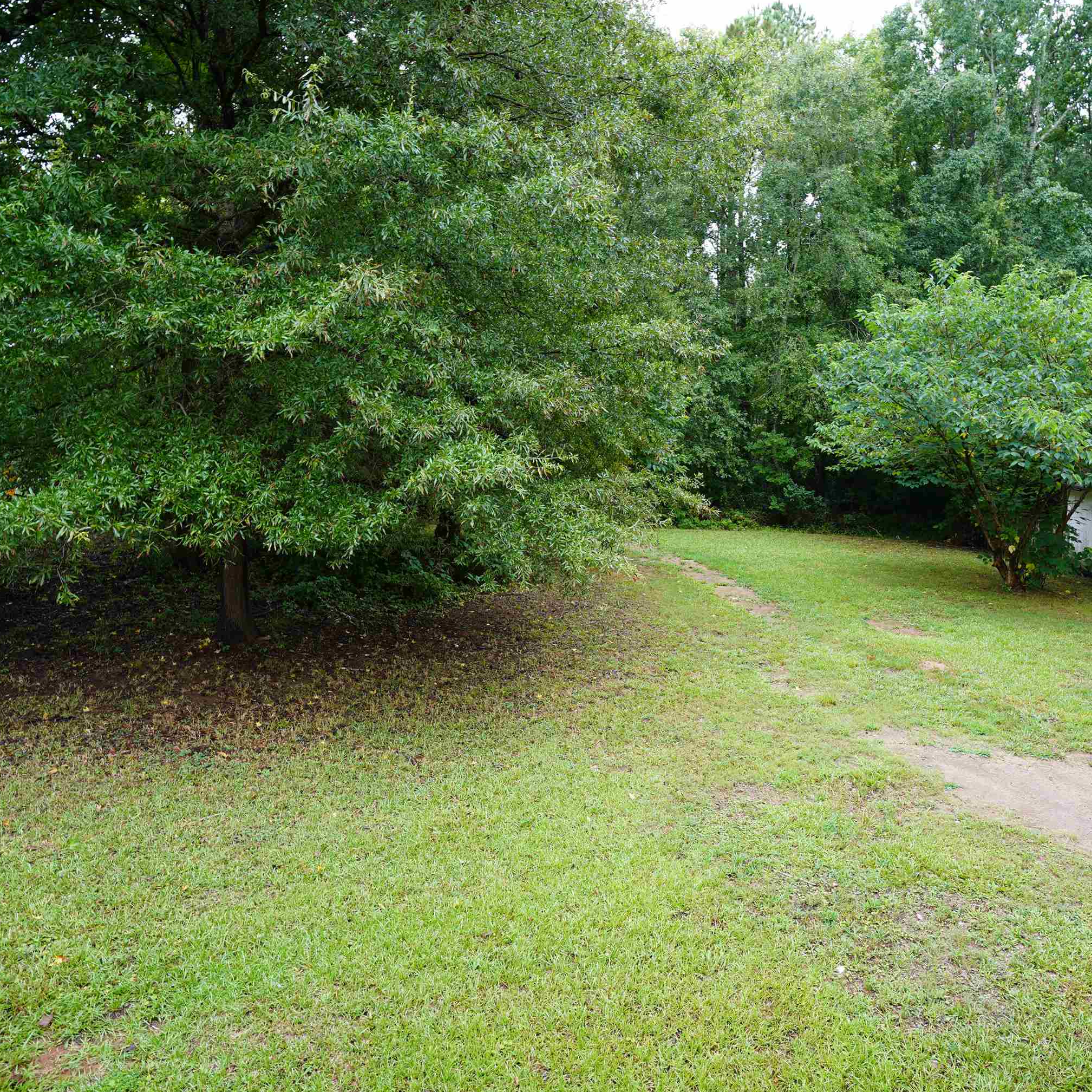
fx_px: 785
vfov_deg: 69.6
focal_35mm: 22
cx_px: 624
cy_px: 548
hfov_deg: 69.3
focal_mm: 17
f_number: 4.5
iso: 100
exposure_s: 1/80
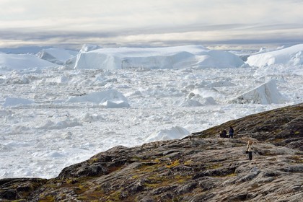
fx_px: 926
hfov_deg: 18.6
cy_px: 101
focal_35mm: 110
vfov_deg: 12.5
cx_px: 152
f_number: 16
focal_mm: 110
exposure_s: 1/320
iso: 400
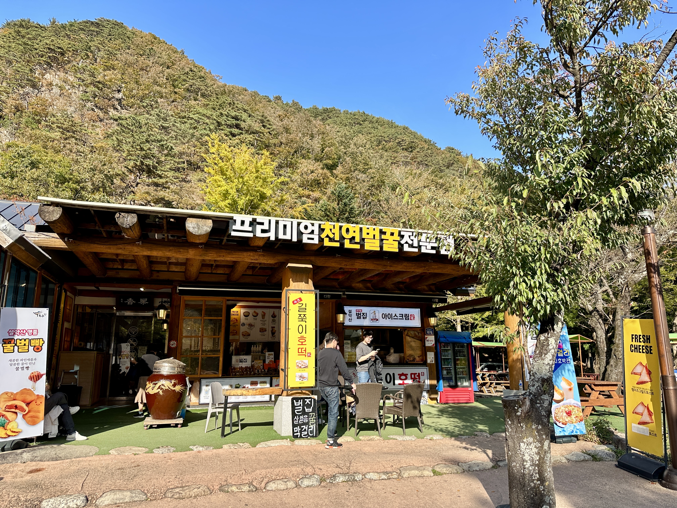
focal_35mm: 24
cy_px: 254
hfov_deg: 71.6
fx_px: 469
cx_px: 338
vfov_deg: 56.8
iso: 80
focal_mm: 6.86
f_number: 1.78
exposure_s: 1/1304
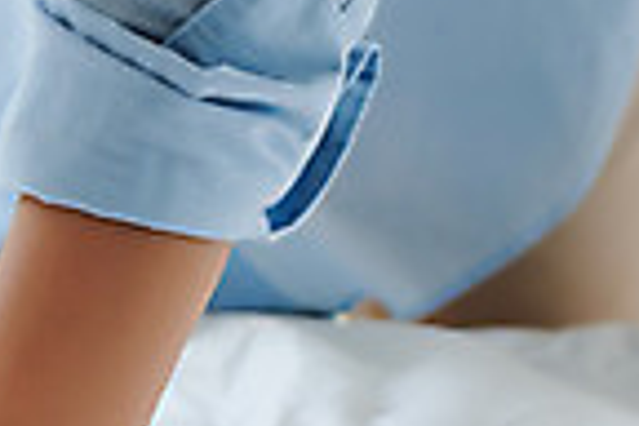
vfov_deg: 3.9
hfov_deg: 5.7
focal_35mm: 354
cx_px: -508
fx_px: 6283
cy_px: 710
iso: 400
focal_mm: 85
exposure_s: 1/125
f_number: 5
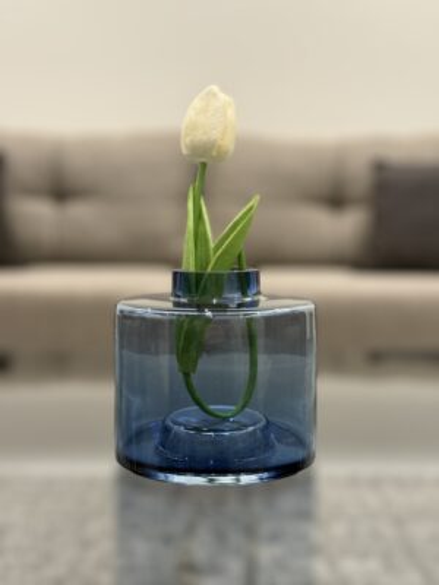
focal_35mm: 48
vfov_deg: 39.7
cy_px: 292
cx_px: 220
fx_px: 812
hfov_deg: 30.3
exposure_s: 1/50
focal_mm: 6.76
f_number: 1.78
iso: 160
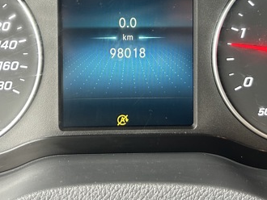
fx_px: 486
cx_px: 116
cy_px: 31
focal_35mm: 63
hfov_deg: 30.7
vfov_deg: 22.9
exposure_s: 1/56
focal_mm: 5.7
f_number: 1.5
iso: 160
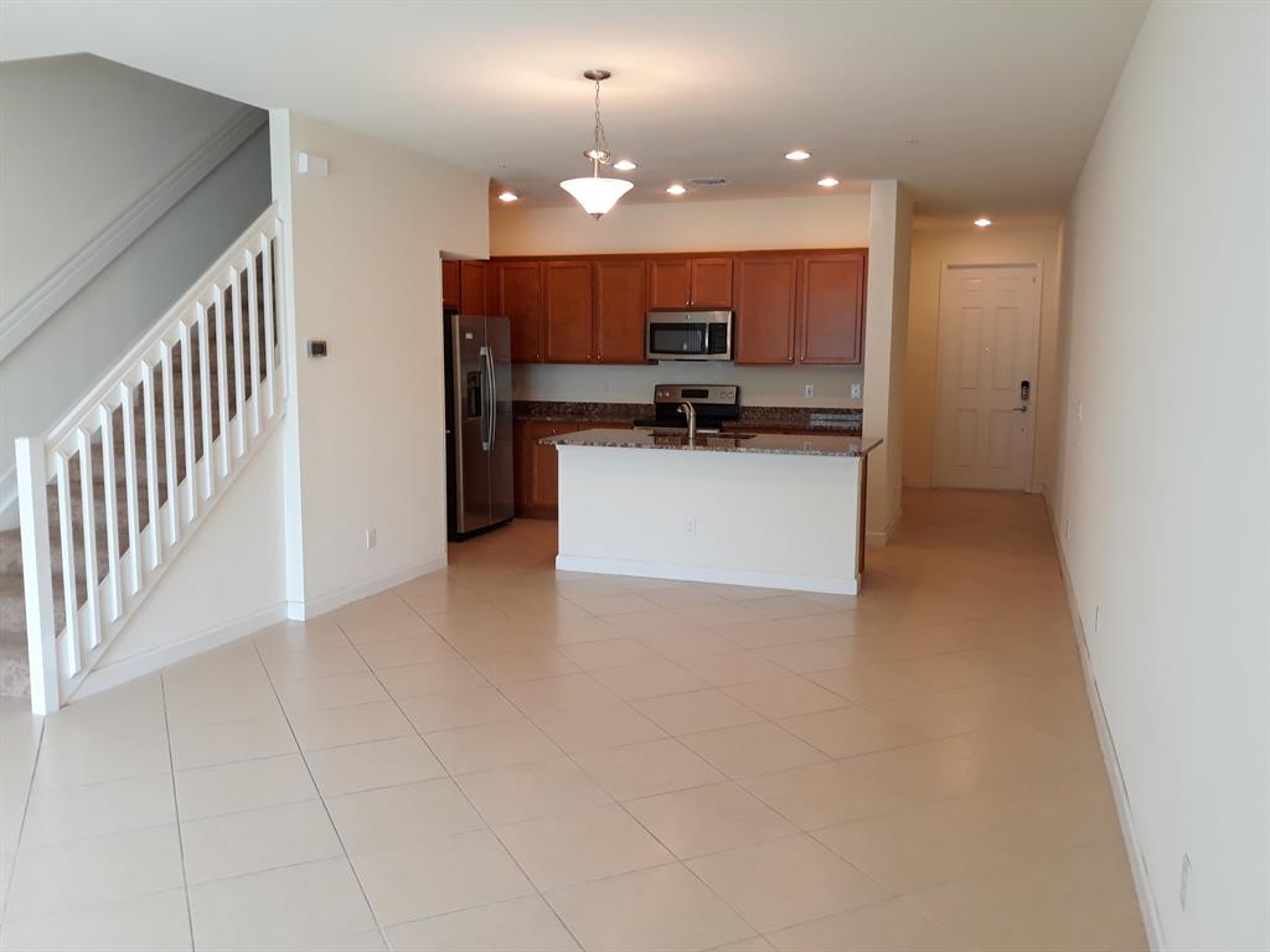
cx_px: 635
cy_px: 476
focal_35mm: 28
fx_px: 1027
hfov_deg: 63.4
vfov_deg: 49.7
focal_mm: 3.7
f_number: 1.7
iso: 64
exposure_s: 1/40
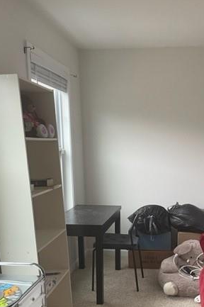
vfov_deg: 47.4
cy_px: 213
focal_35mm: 40
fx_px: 341
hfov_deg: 32.9
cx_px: 144
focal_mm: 4.2
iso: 125
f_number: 1.6
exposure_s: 1/81
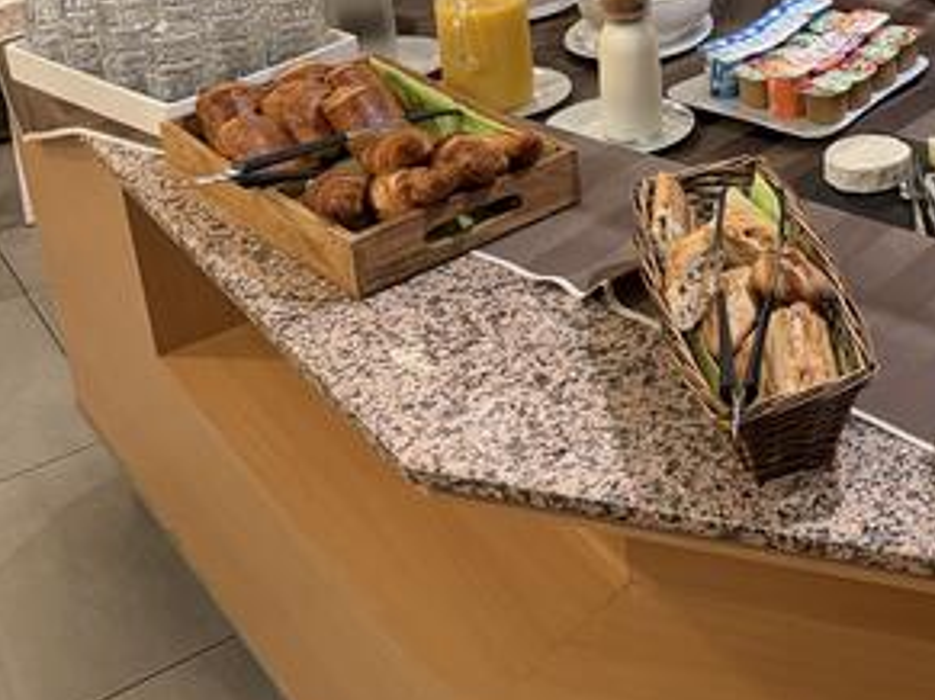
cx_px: 1062
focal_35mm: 55
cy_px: -51
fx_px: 1485
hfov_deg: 30.7
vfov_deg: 24.9
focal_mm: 6.76
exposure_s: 1/50
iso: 400
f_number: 1.78
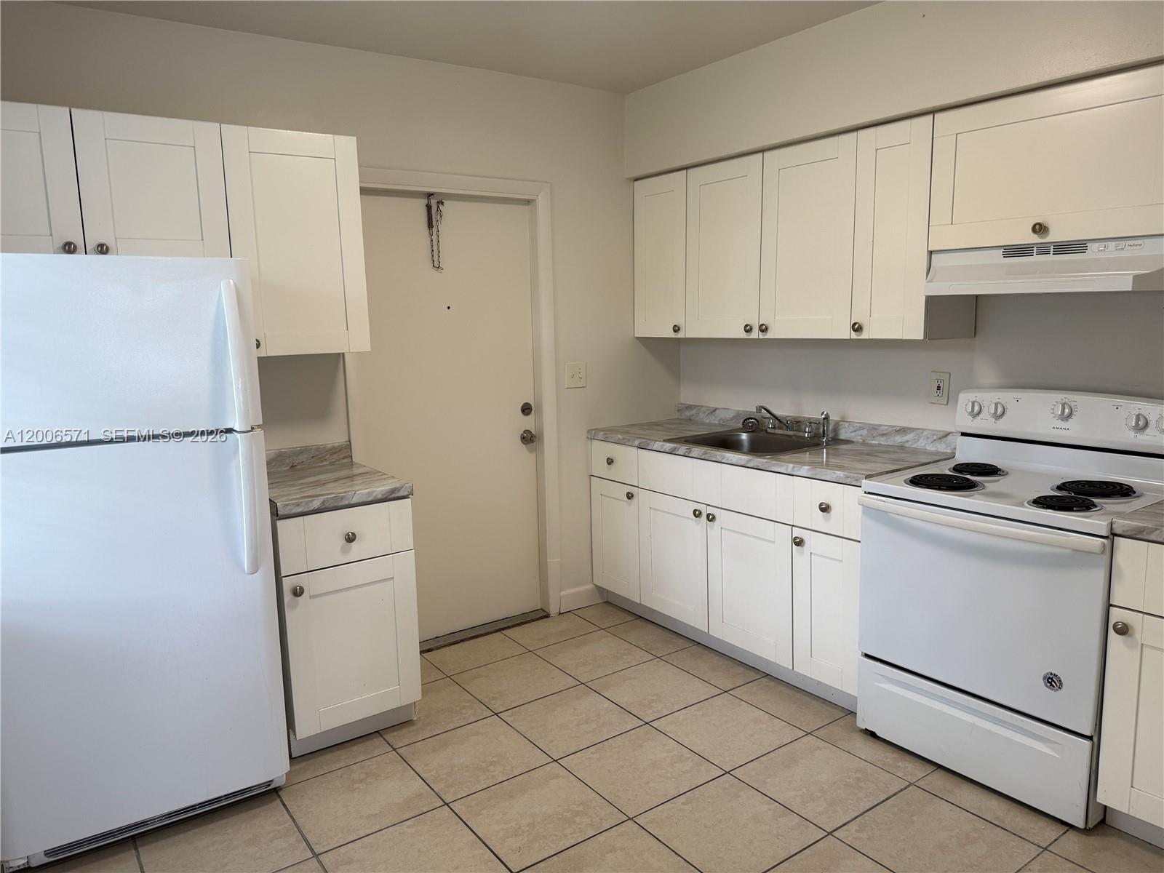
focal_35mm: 24
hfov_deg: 71.6
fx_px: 807
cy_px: 436
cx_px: 582
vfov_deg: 56.8
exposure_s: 1/120
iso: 80
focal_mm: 6.76
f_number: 1.78
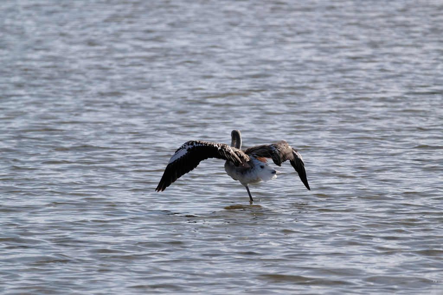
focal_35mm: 569
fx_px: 7002
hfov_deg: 3.6
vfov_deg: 2.4
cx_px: 222
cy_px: 148
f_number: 6.3
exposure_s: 1/1000
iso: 250
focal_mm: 379.3
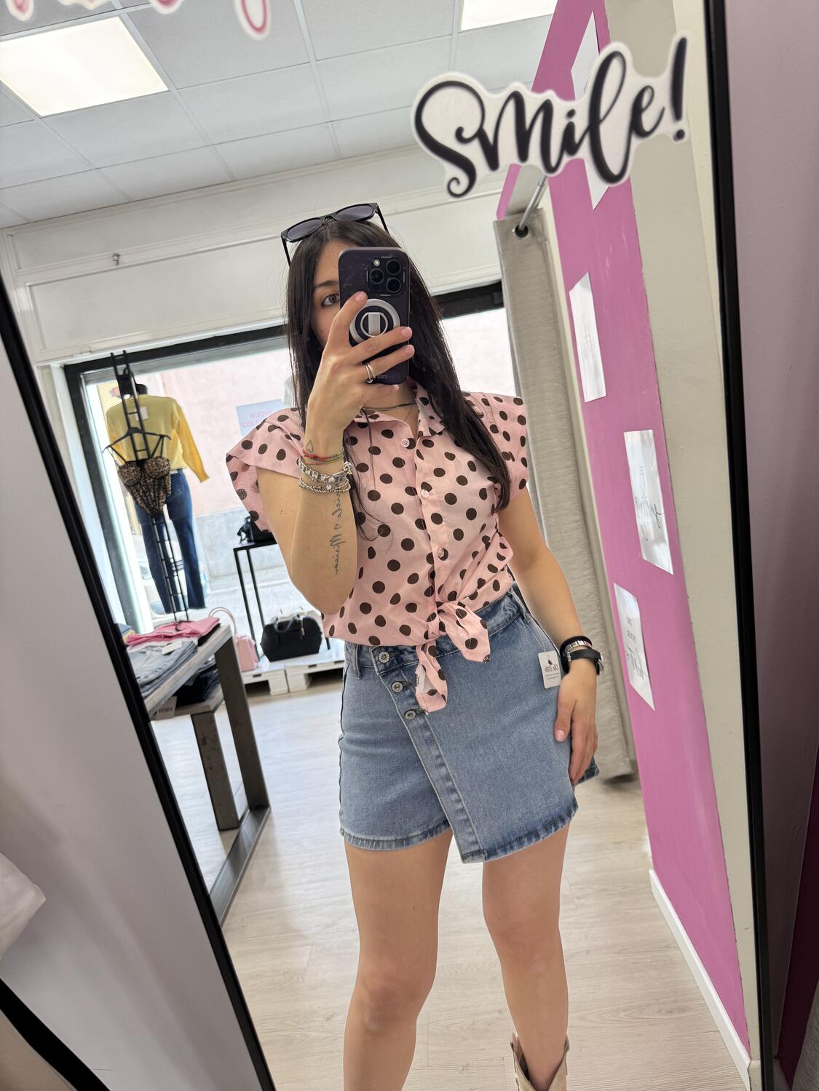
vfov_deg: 71.6
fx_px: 757
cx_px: 410
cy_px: 546
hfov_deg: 56.8
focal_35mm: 24
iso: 80
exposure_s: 1/100
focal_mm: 6.76
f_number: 1.78
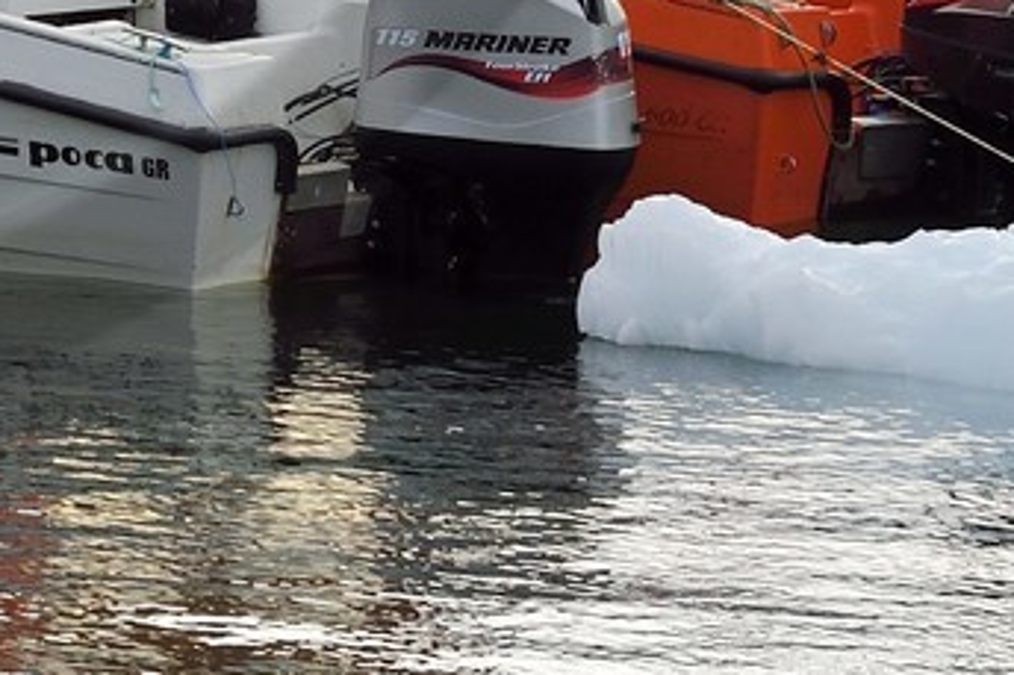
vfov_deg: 2.4
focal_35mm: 581
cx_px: -430
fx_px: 16356
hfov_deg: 3.5
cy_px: -778
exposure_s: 1/250
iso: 200
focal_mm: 125
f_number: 13
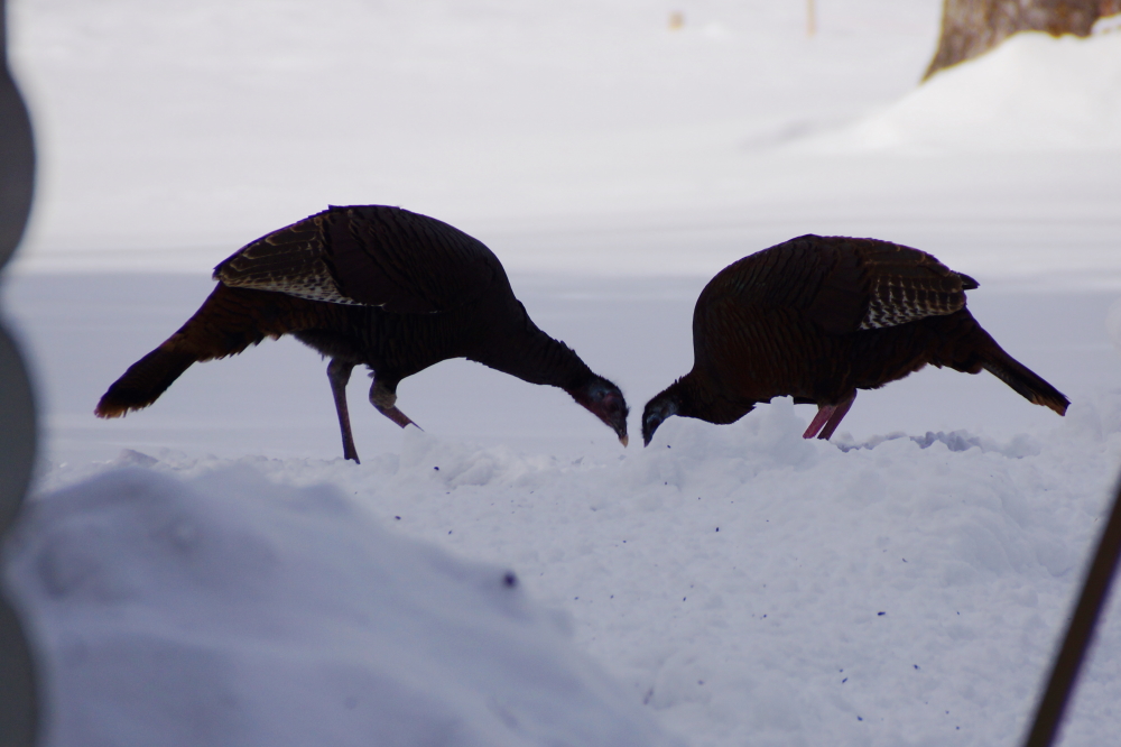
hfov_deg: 5.5
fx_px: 11673
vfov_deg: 3.7
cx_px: 560
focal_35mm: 375
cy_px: 374
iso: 100
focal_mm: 250
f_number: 6.3
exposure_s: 1/400
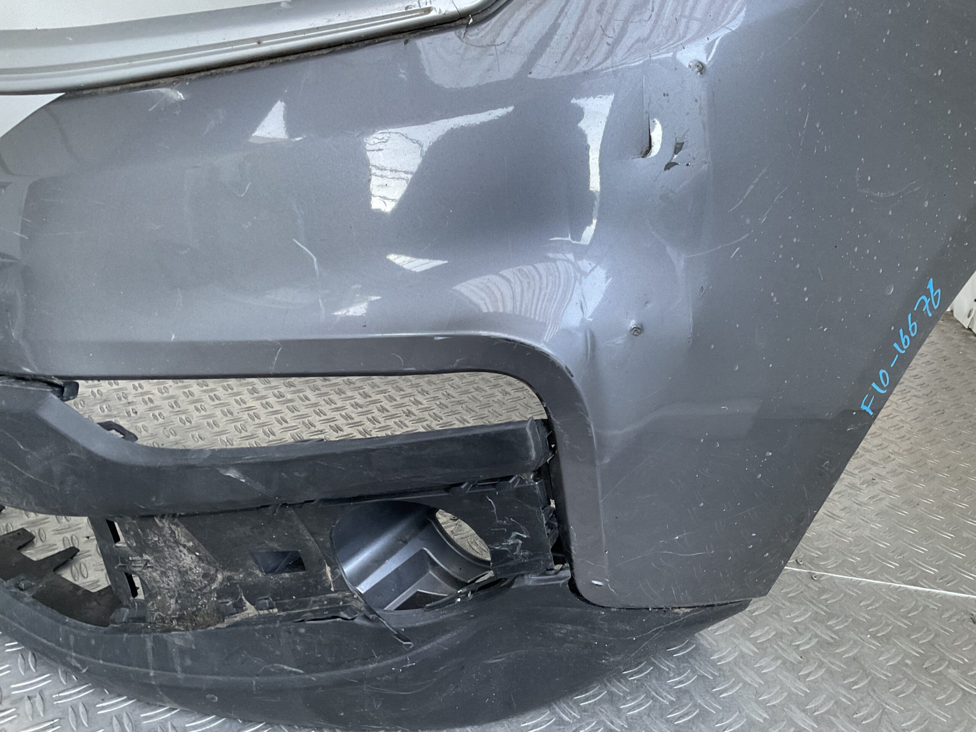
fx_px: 818
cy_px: 366
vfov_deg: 48.2
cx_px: 488
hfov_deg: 61.7
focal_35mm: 29
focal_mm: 3
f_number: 1.8
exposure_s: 1/50
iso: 125
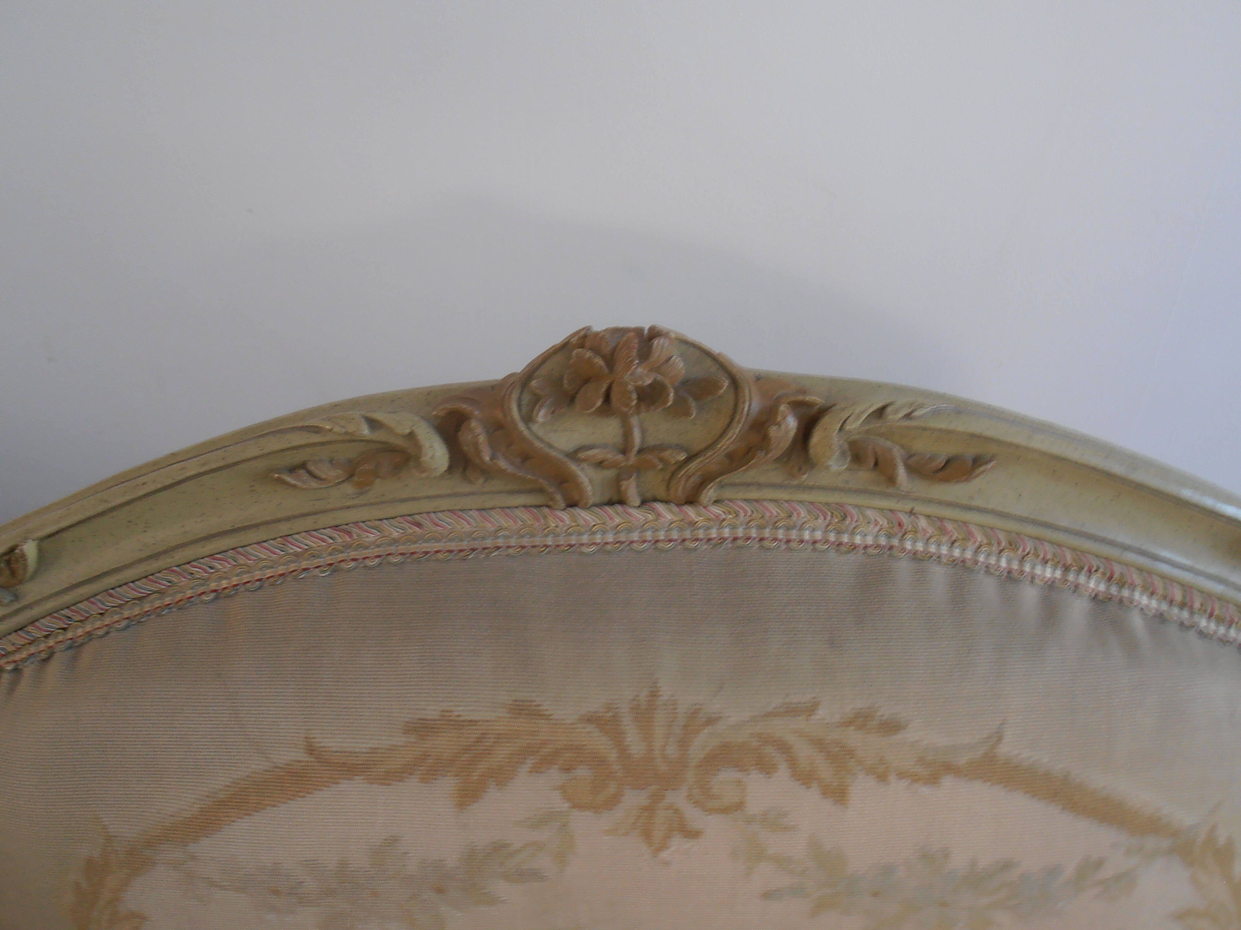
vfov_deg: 46.8
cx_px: 620
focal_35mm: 30
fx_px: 1076
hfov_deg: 60.0
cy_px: 465
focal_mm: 5.25
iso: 125
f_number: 3.5
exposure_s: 1/5
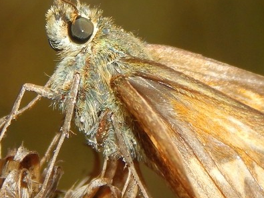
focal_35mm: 233
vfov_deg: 6.4
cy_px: 108
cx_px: 150
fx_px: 1776
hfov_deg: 8.5
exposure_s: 1/200
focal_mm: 20.5
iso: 125
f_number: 9.2
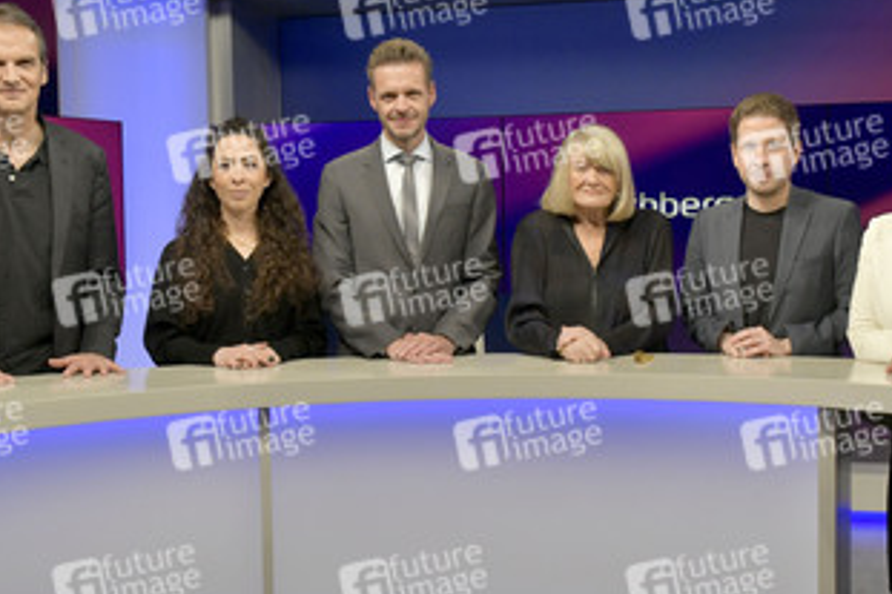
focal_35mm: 42
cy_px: 364
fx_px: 1040
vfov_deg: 31.7
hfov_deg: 46.4
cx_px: 452
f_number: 6.3
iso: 2000
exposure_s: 1/200
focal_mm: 29
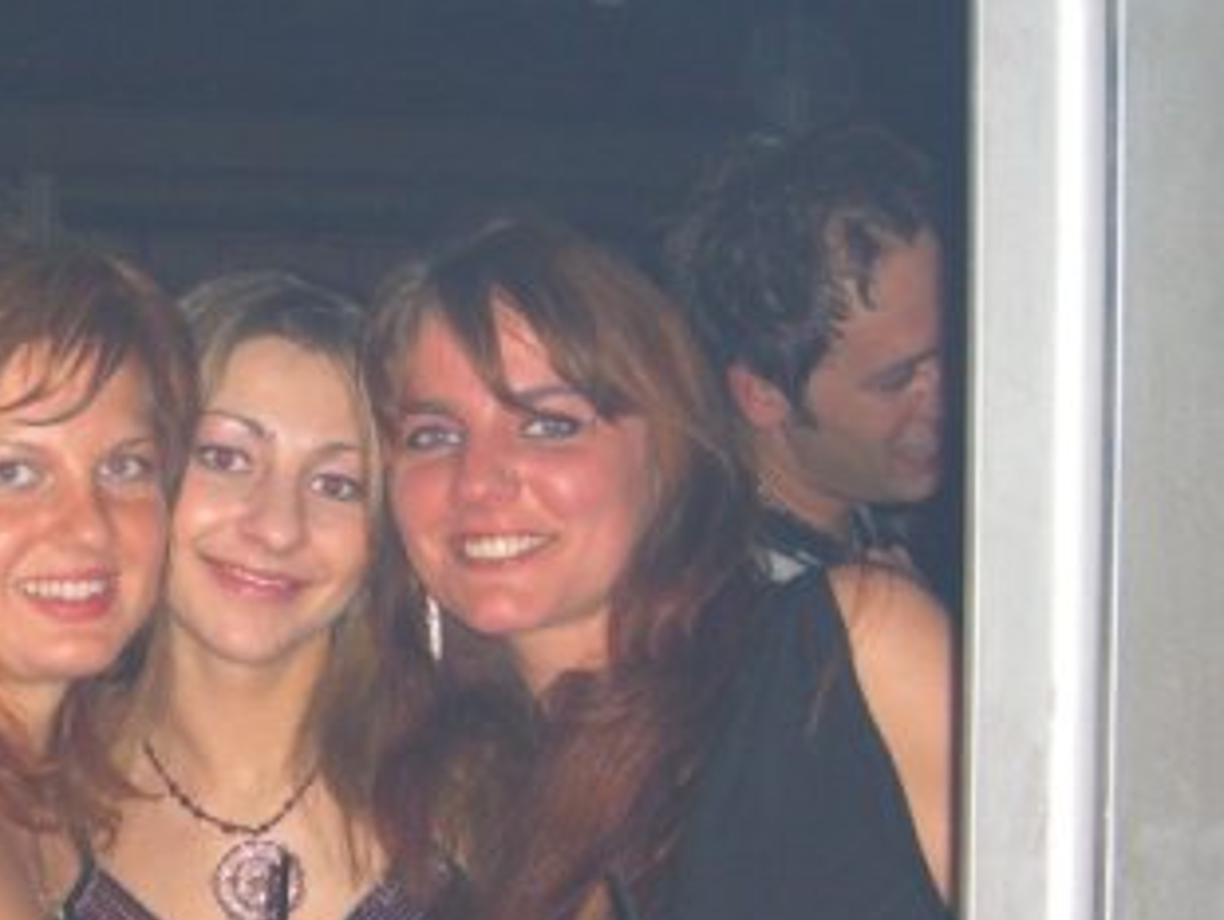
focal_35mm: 89
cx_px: 75
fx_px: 3149
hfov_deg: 21.4
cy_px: 758
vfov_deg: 16.5
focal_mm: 9.5
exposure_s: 1/60
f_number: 3.1
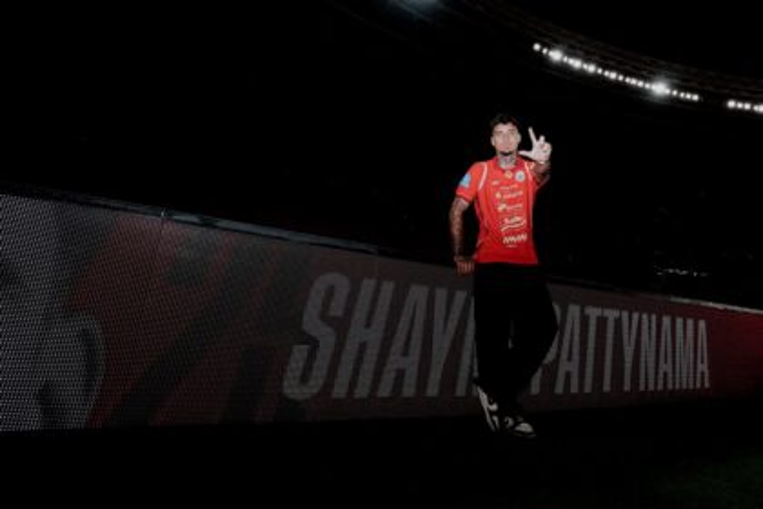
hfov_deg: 96.7
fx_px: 339
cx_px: 382
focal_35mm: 16
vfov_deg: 73.7
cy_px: 254
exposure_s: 1/250
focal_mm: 16
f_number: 4.5
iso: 160
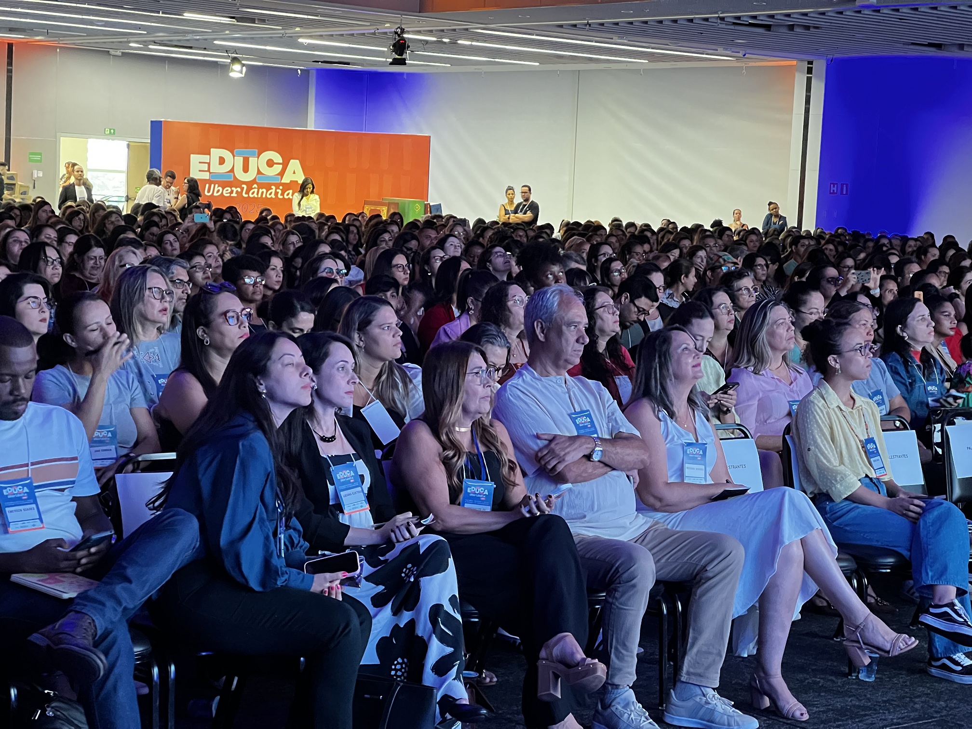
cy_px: 364
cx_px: 486
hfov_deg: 25.3
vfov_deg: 19.1
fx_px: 2162
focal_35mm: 77
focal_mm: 9
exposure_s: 1/28
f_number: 2.8
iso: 1600
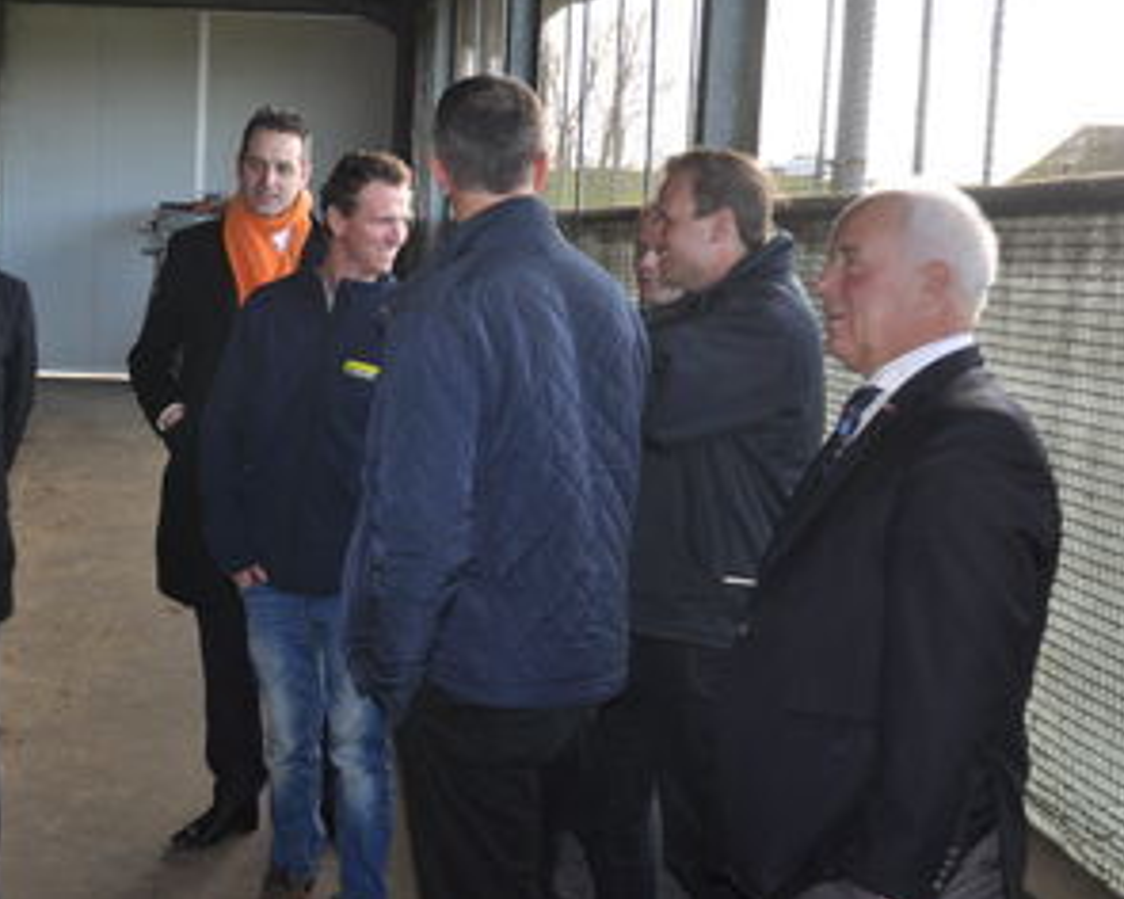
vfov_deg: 27.0
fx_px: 1863
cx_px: 282
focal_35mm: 56
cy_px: 335
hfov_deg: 32.9
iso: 360
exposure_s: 1/200
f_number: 4
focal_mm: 26
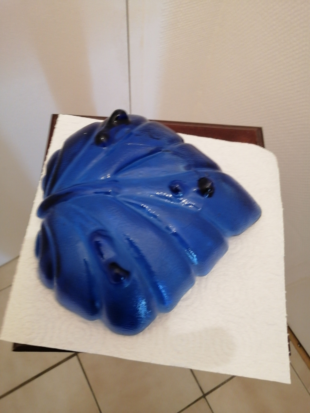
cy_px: 206
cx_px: 155
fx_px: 310
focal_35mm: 26
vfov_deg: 67.3
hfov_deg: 53.1
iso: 400
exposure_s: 1/33.3
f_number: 1.8
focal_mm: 3.96
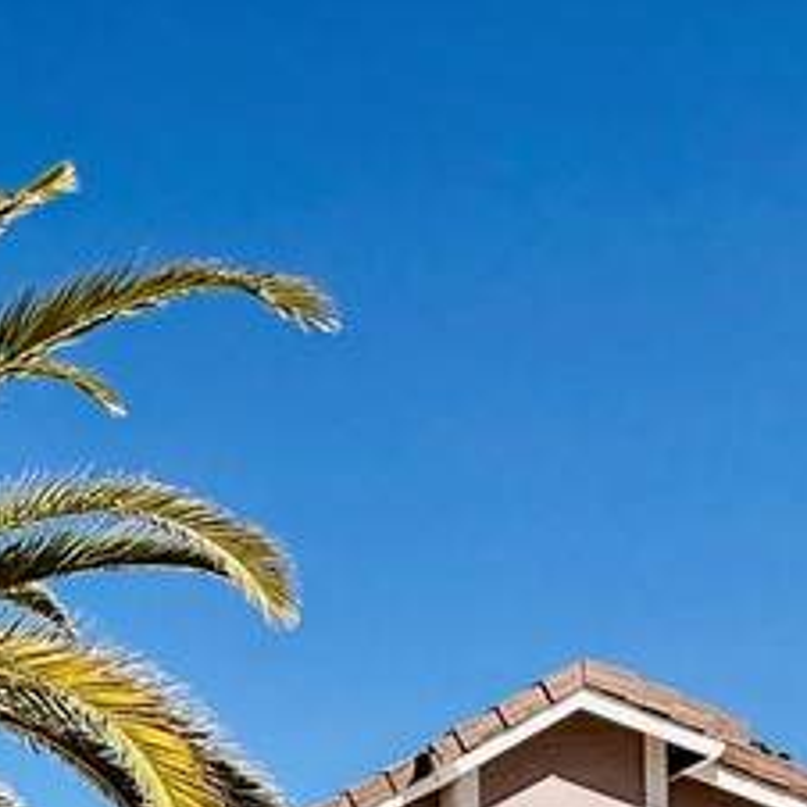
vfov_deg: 25.1
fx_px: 1477
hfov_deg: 24.3
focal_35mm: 56
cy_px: 1132
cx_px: -382
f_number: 2.2
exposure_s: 1/5155
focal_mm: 2.22
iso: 50
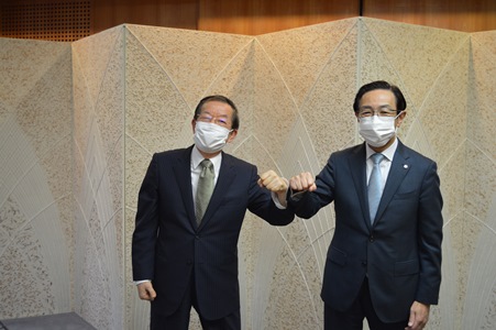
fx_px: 496
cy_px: 165
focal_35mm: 36
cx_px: 248
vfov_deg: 36.8
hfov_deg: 53.2
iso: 400
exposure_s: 1/30
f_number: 4
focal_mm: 24
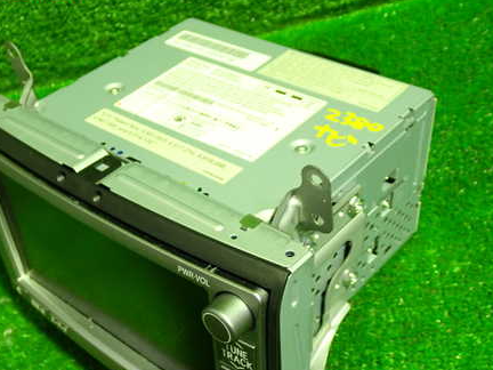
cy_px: 233
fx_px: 712
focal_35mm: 50
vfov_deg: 29.0
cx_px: 208
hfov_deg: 38.1
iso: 400
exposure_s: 1/40
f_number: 2.5
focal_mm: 6.37
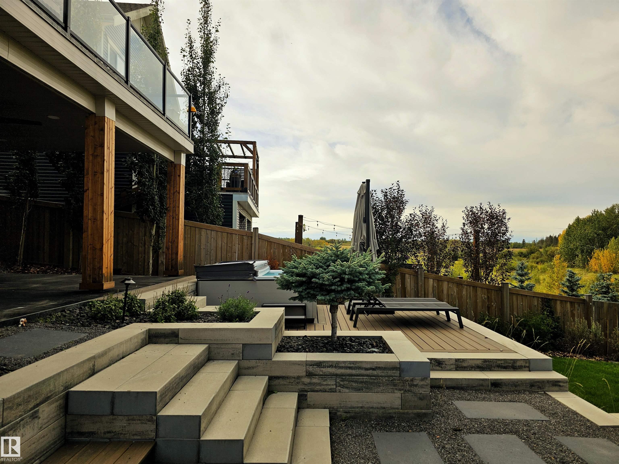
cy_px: 232
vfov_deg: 58.9
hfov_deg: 73.9
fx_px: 411
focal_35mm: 23
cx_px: 310
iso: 10
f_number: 1.7
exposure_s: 1/805
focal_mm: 6.3
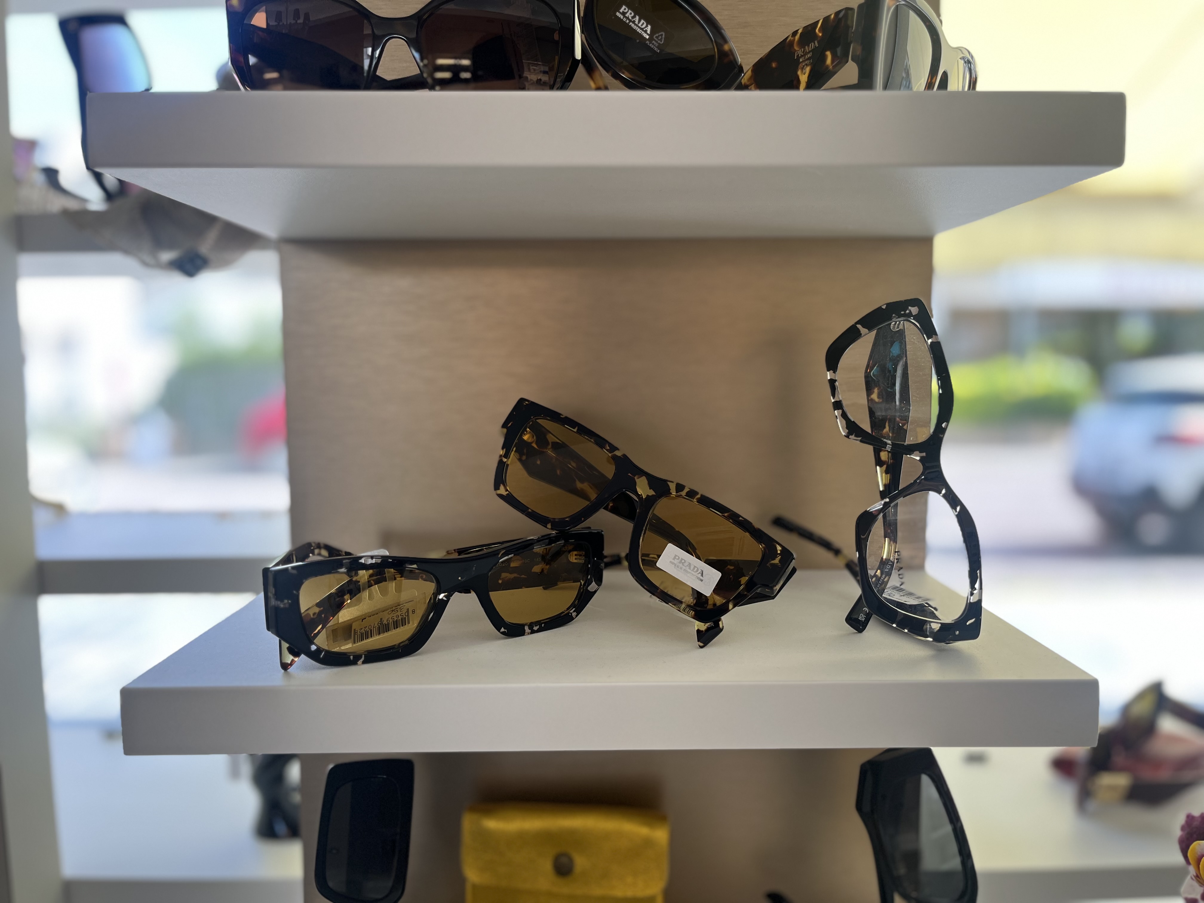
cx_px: 602
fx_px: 904
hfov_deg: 67.3
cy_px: 452
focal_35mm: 26
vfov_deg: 53.1
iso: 64
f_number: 1.6
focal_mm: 5.1
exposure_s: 1/152
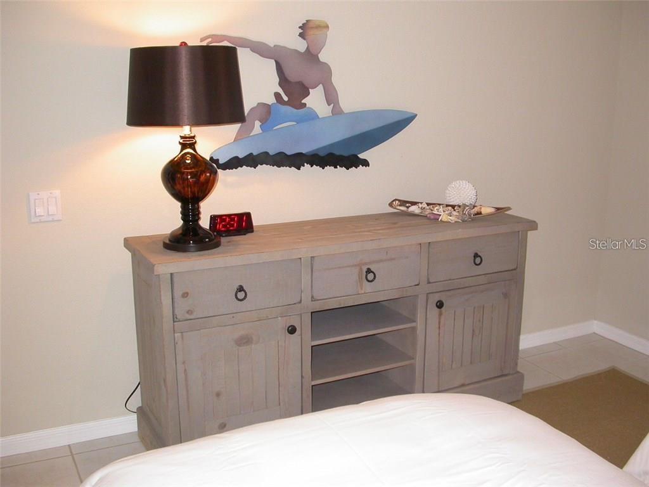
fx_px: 712
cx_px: 324
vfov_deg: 37.7
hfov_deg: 49.0
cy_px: 244
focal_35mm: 38
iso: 200
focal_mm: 7.85
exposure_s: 1/60
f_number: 2.6
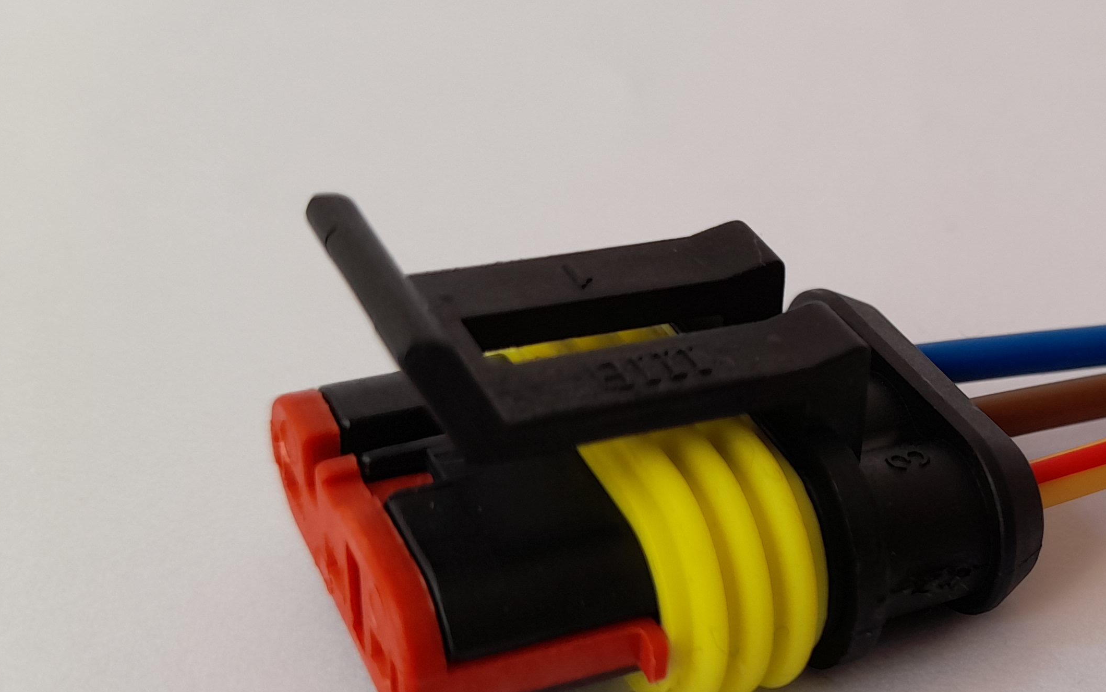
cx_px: 1036
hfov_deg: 37.2
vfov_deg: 25.7
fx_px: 1507
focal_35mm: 50
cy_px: 437
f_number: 2
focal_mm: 4.6
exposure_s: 1/50
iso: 25
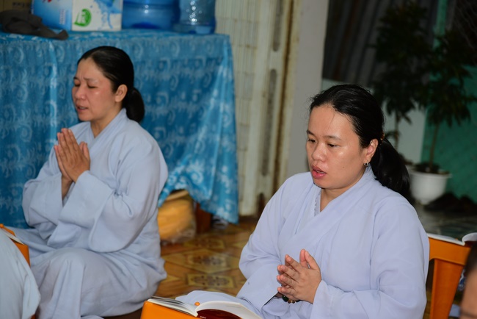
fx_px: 1392
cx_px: 238
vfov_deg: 13.1
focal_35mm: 105
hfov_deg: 19.4
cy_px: 160
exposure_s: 1/60
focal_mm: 105
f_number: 4
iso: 320
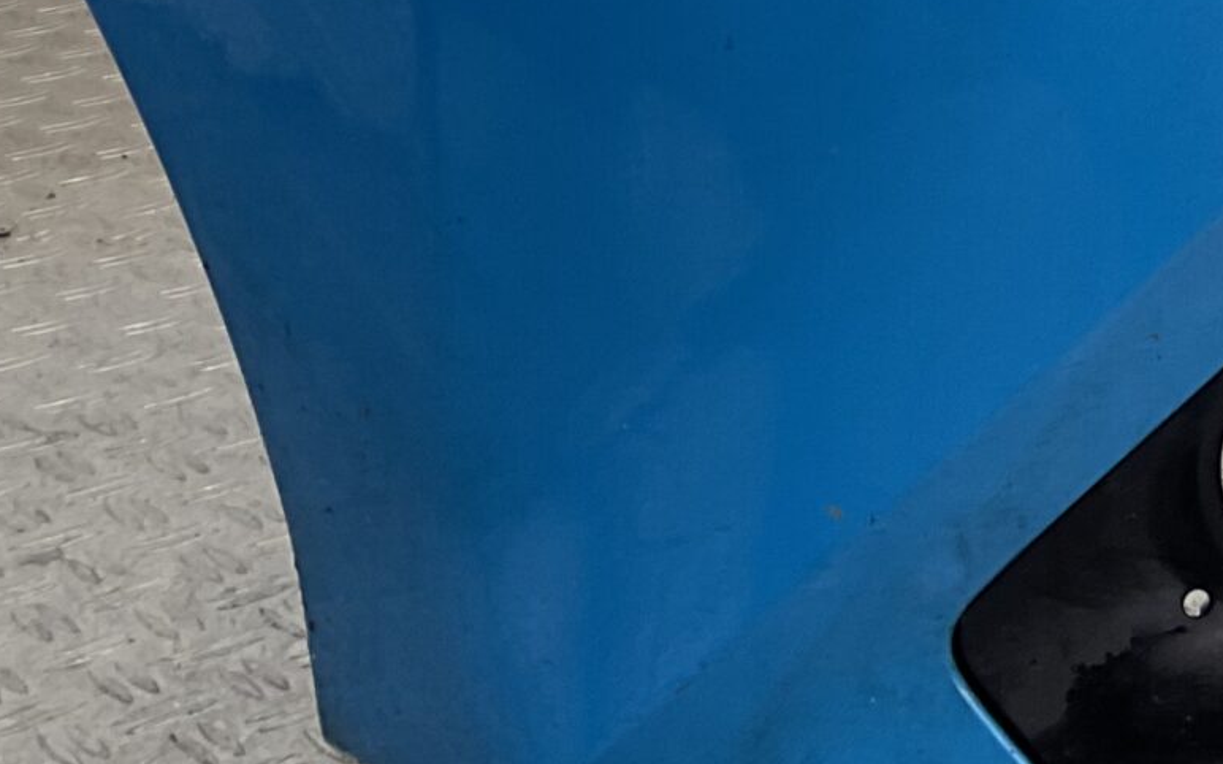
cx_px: 1678
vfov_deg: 12.3
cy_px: -327
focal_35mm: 102
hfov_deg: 18.7
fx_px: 3399
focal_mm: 3
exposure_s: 1/100
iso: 20
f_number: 1.8
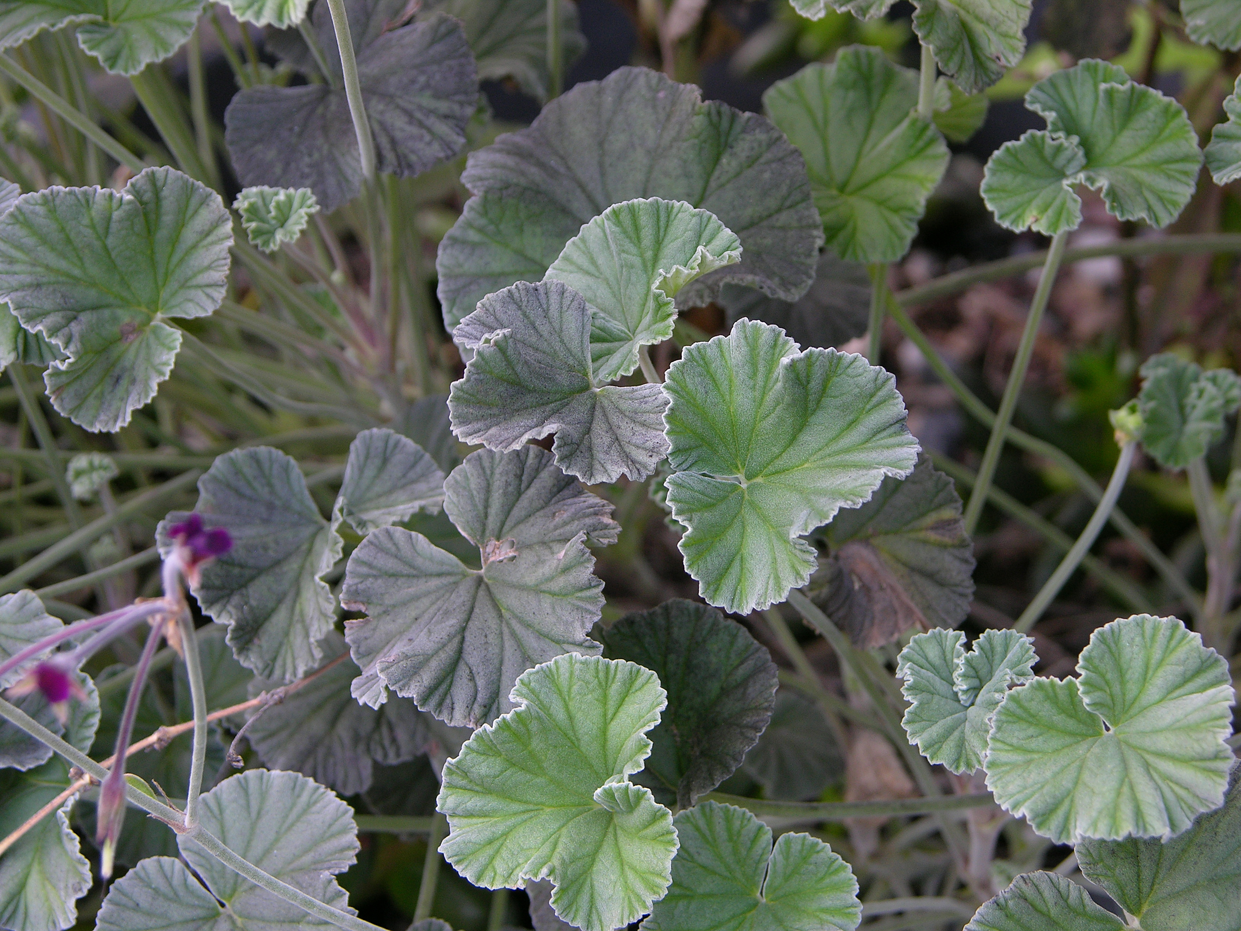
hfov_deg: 6.2
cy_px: 466
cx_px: 620
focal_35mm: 319
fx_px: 11436
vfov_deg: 4.7
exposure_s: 1/24.3
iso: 50
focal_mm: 31.9
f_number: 4.8
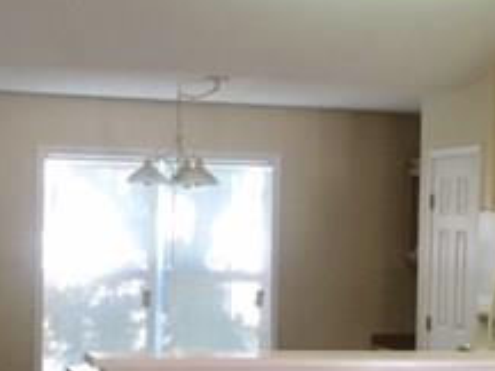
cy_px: 268
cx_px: 286
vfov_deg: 17.1
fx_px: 1230
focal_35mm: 86
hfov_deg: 22.7
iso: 160
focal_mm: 4.15
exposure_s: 1/30
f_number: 2.2
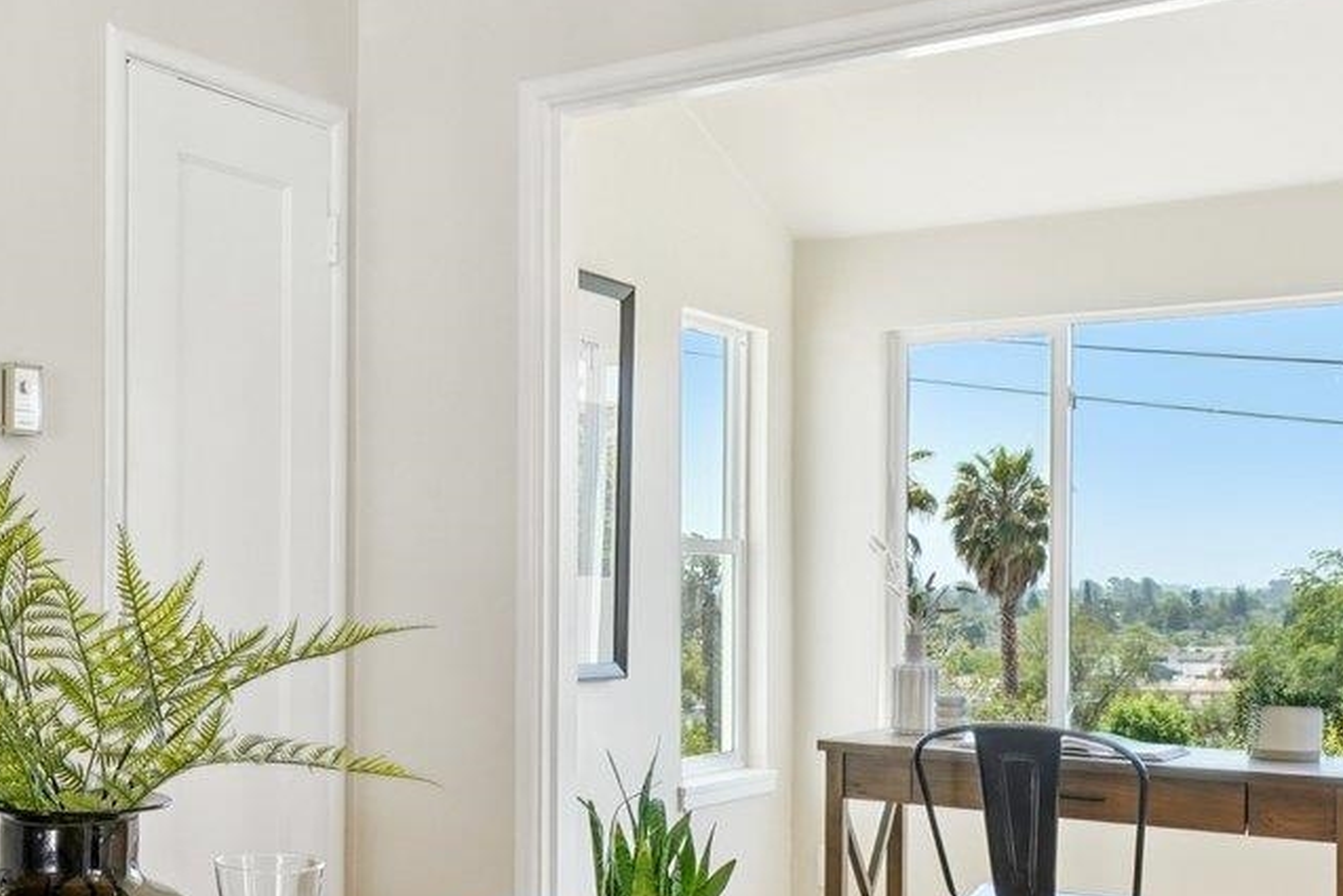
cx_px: 124
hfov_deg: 40.2
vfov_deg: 29.7
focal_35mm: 45
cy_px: 568
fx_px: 1679
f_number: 8
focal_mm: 14
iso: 800
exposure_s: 1/60
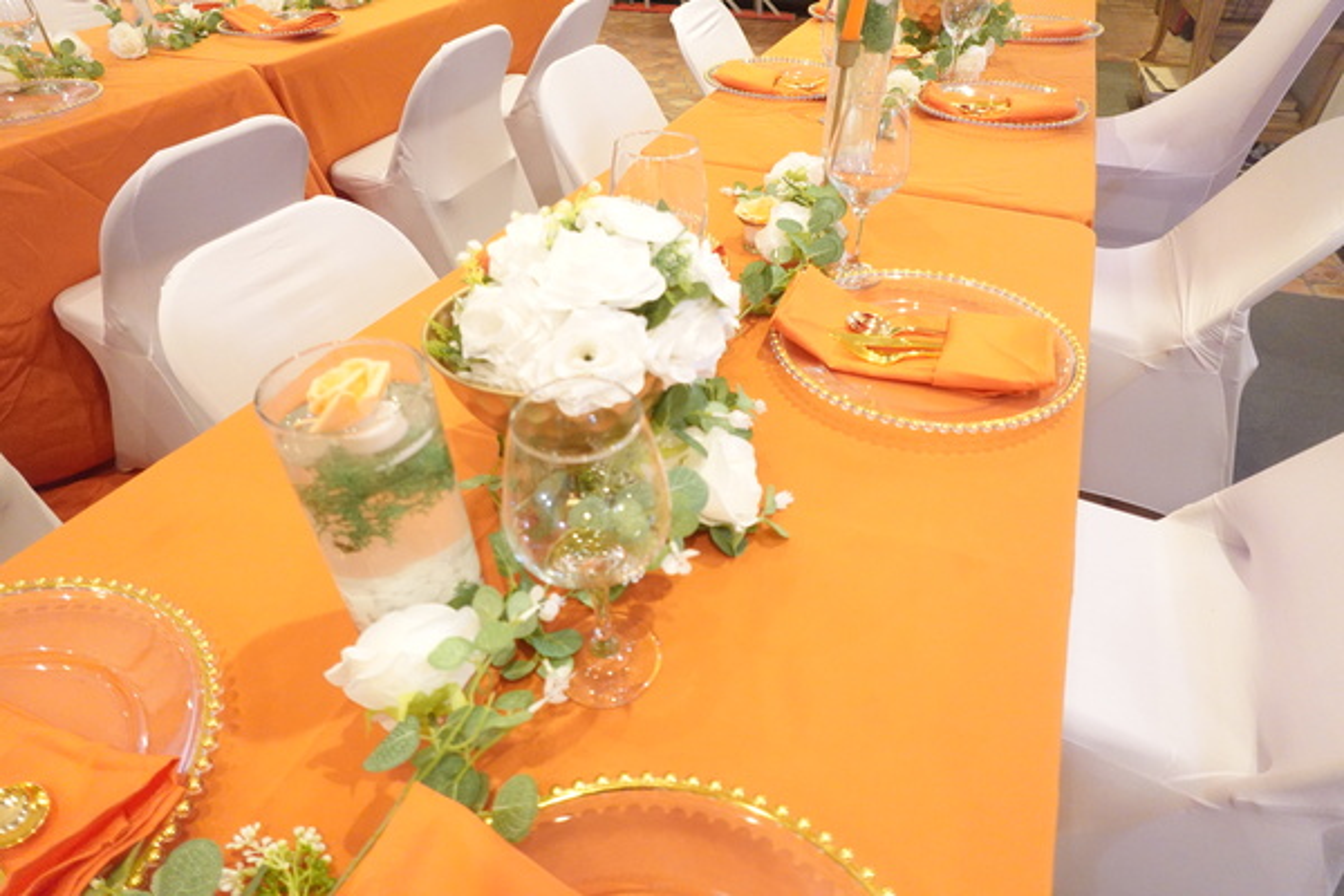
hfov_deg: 84.0
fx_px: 747
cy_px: 448
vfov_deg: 61.9
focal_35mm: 20
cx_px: 672
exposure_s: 1/80
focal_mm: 7.6
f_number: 2
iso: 2000
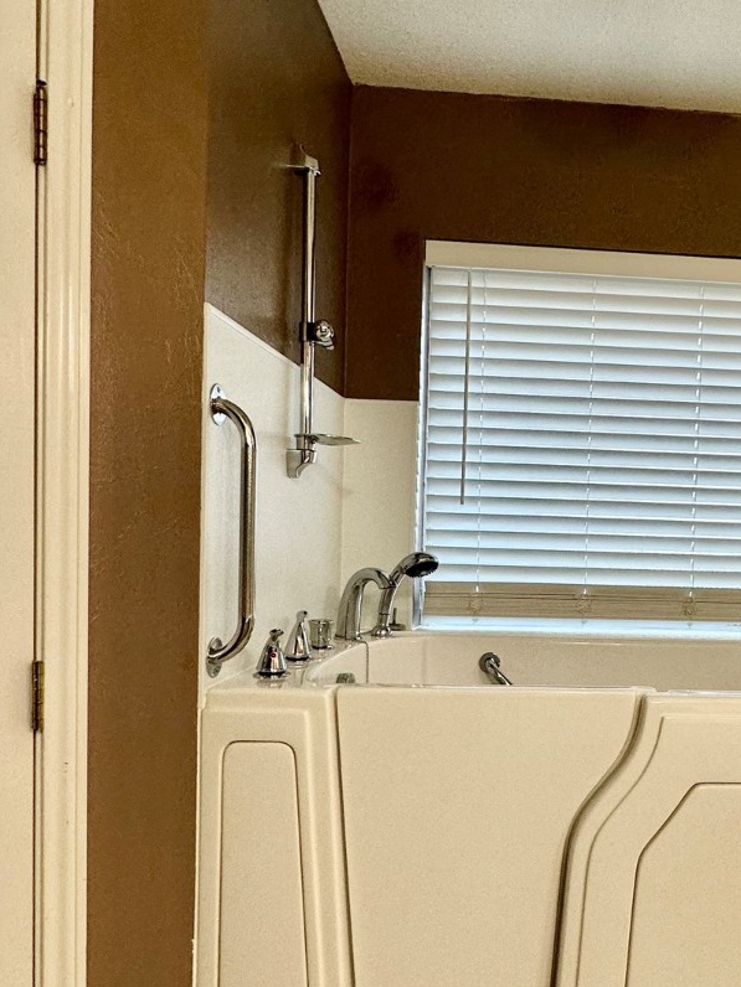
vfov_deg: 65.0
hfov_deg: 48.3
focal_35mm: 27
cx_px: 600
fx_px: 771
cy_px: 562
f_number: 2.2
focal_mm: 2.22
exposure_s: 1/120
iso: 125
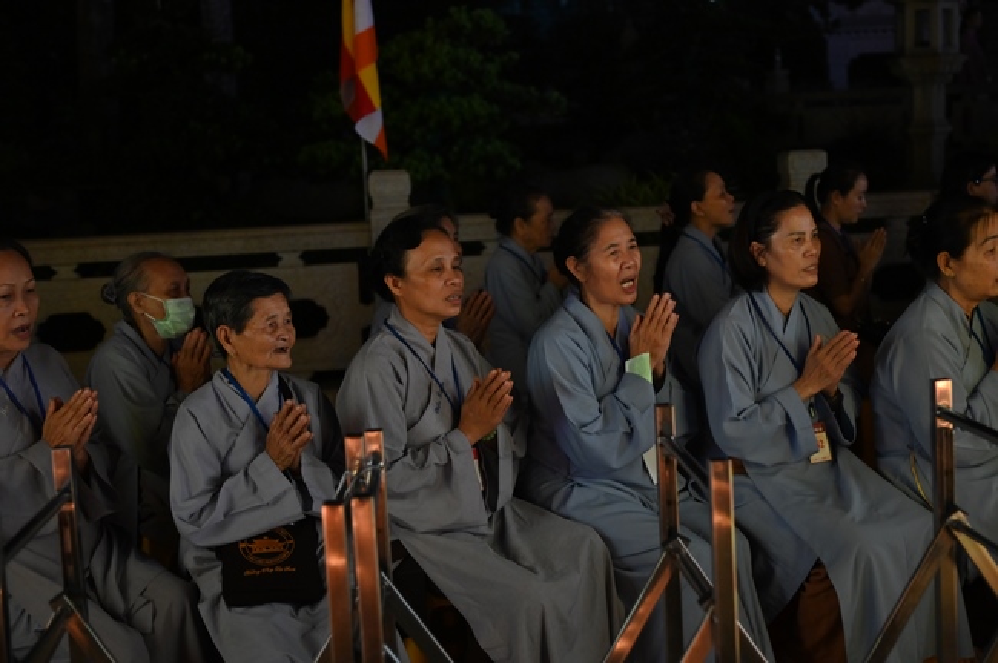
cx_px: 499
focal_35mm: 50
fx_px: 1385
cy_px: 332
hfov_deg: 39.6
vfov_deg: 26.9
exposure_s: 1/30
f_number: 4
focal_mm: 50
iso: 4000
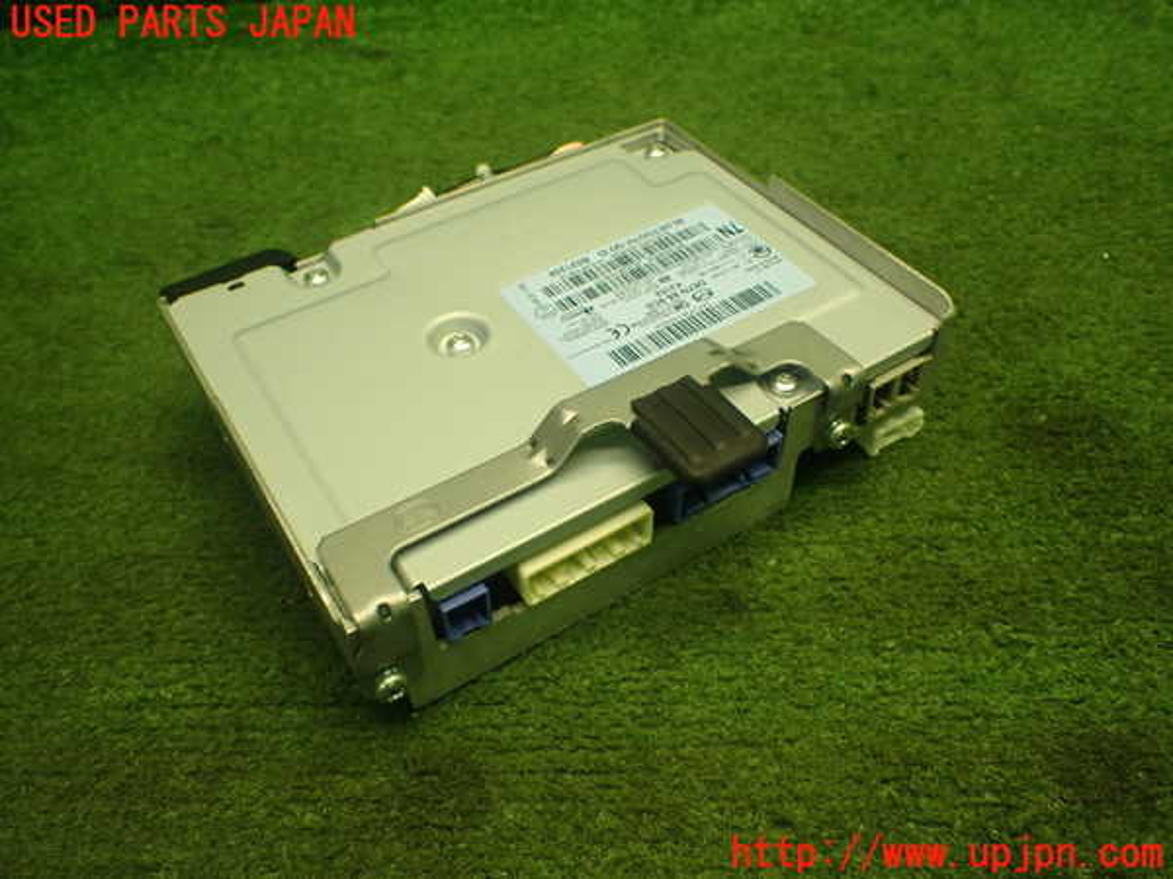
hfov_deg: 60.0
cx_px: 586
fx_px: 1017
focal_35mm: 30
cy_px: 440
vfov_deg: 46.8
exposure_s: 1/125
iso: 320
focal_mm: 5.4
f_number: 2.3
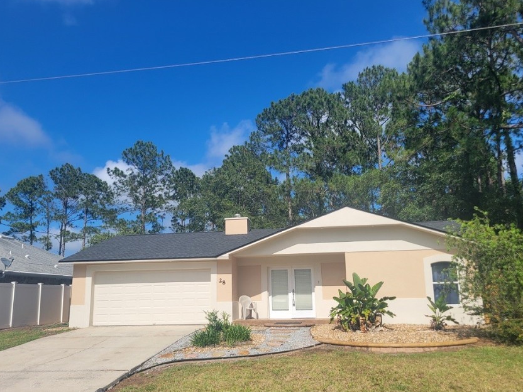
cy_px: 213
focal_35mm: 32
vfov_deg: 44.1
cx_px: 266
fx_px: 483
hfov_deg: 56.8
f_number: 1.8
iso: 40
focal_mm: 5.4
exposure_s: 1/3001
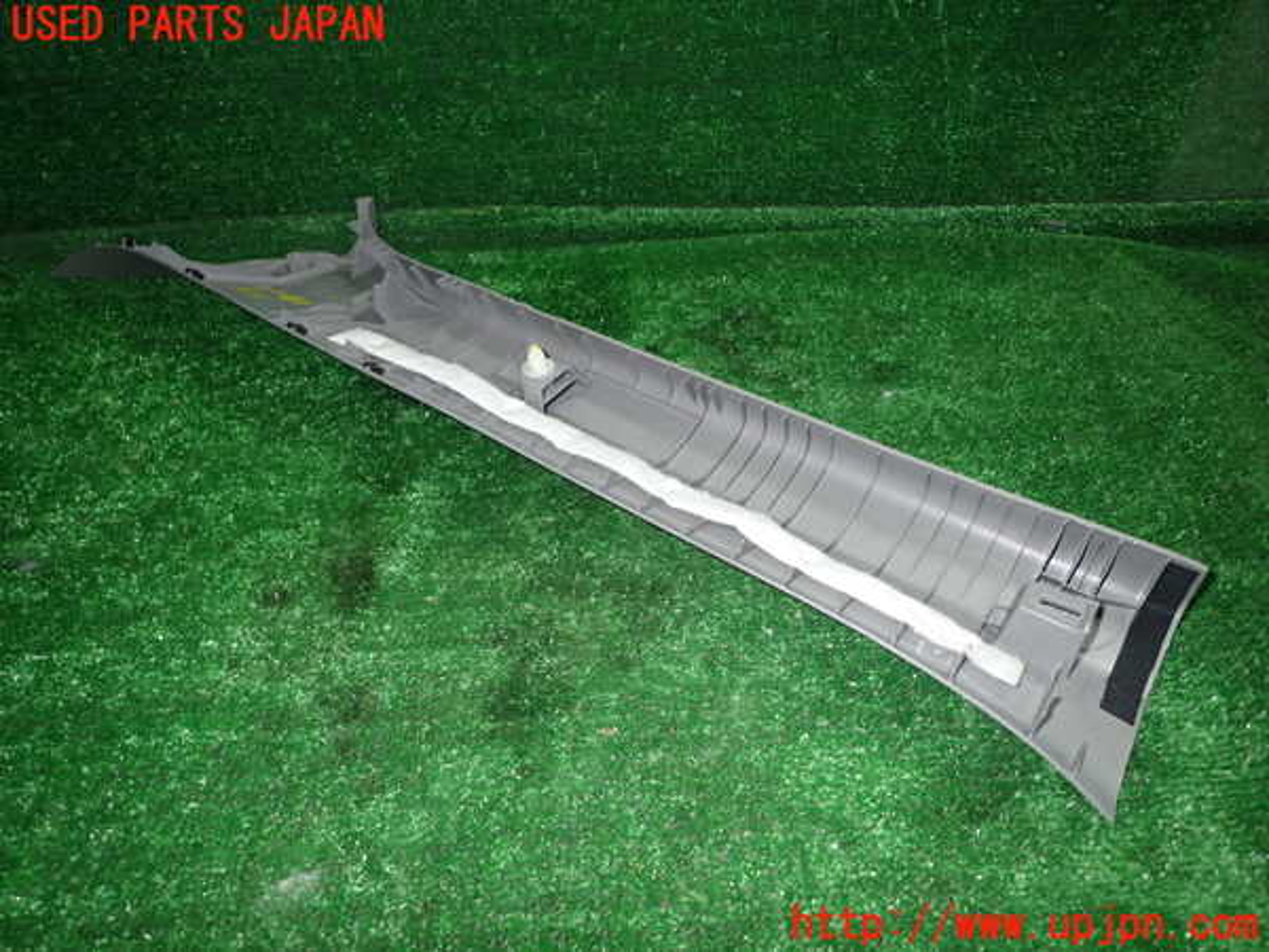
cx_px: 634
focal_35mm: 25
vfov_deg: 54.9
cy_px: 476
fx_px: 916
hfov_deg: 69.4
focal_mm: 4.5
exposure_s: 1/30
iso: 250
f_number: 5.6
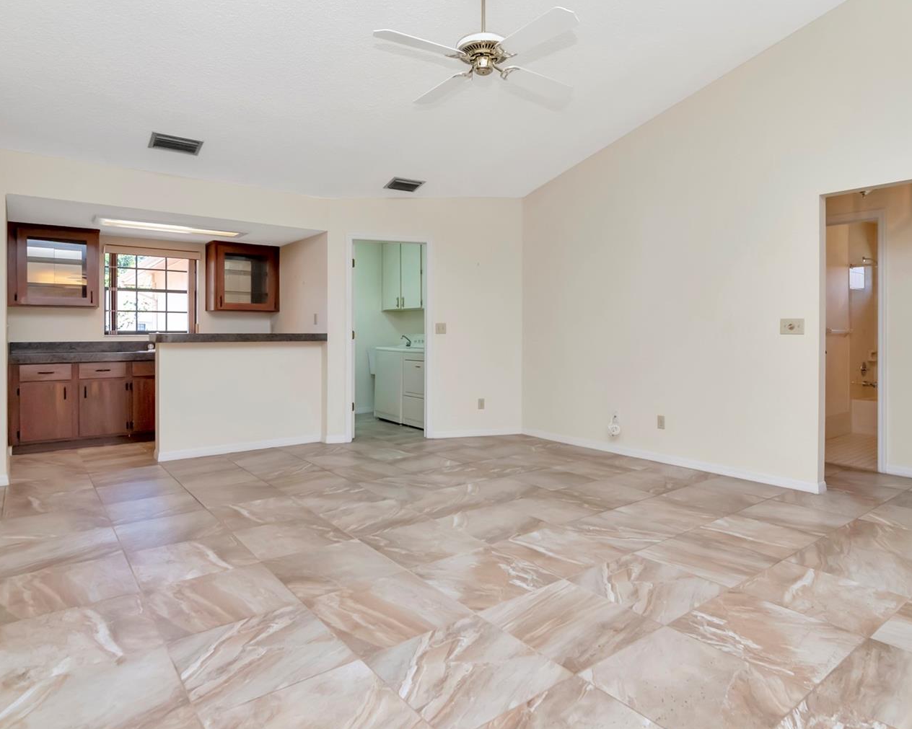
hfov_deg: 81.5
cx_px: 457
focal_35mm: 20
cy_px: 348
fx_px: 529
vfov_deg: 69.2
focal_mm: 11
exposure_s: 1/160
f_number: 8
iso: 1000
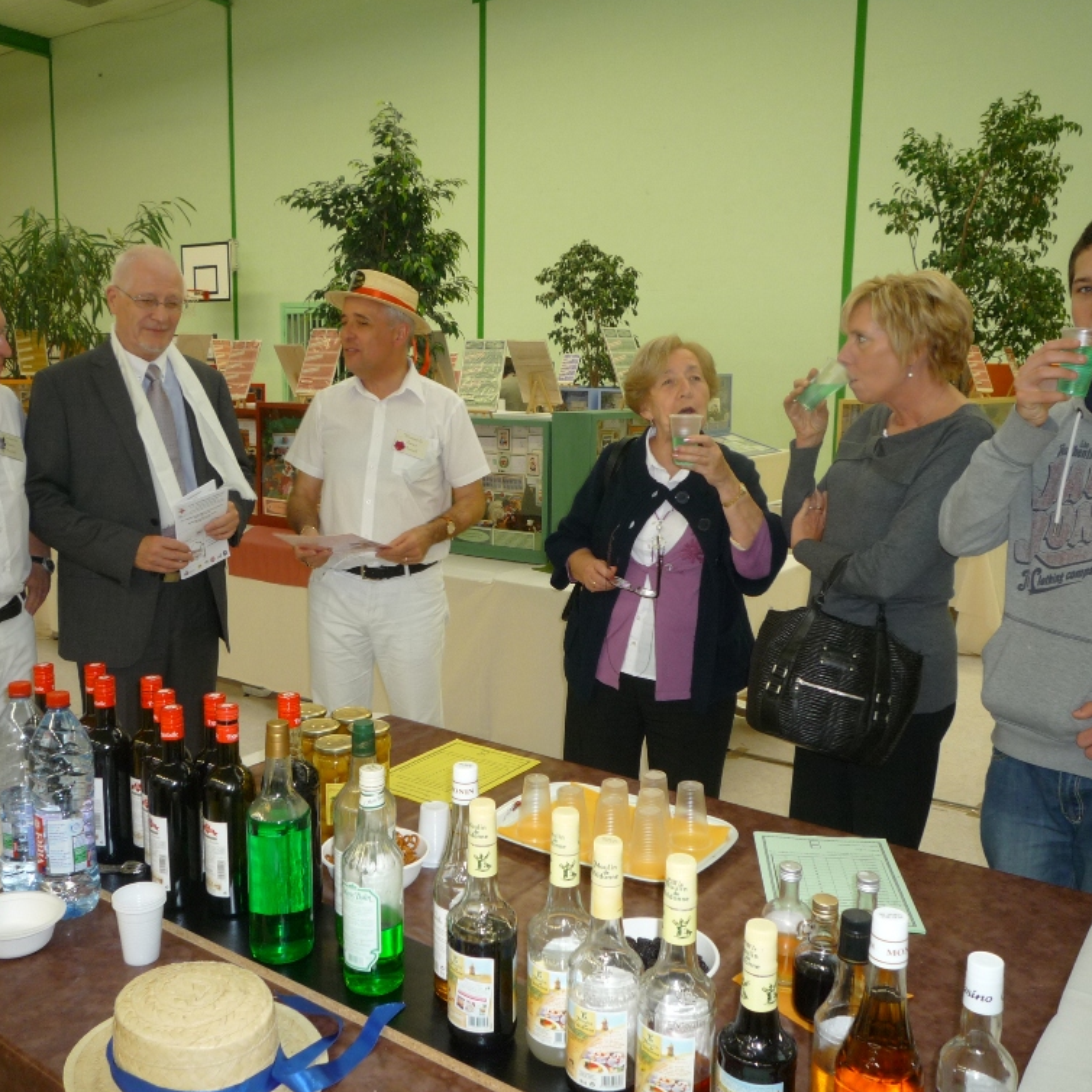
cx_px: 475
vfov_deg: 54.0
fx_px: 1071
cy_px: 543
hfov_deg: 53.9
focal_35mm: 30
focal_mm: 4.4
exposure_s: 1/30
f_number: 2.8
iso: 100
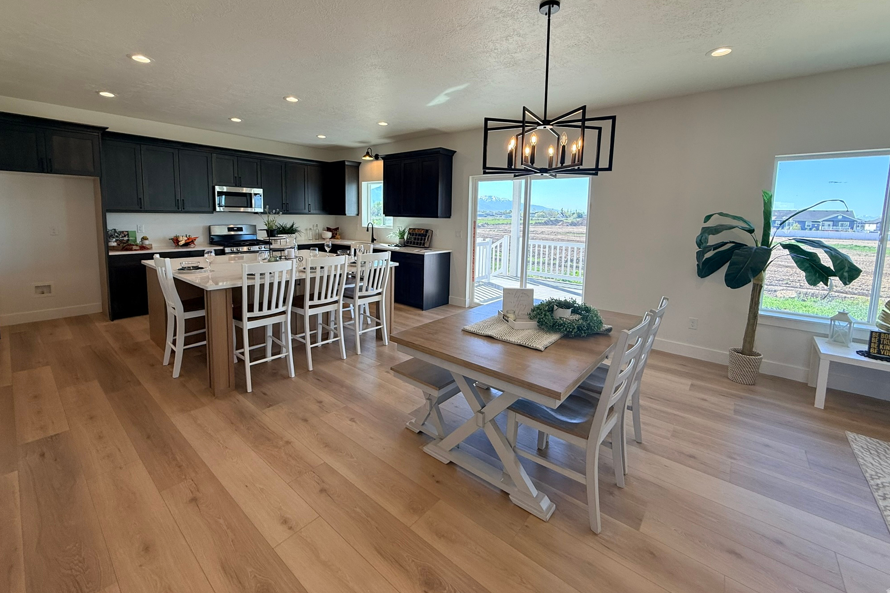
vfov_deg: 76.8
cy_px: 252
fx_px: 371
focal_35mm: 15
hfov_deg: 100.4
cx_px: 435
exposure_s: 1/159
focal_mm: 2.22
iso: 64
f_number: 2.2
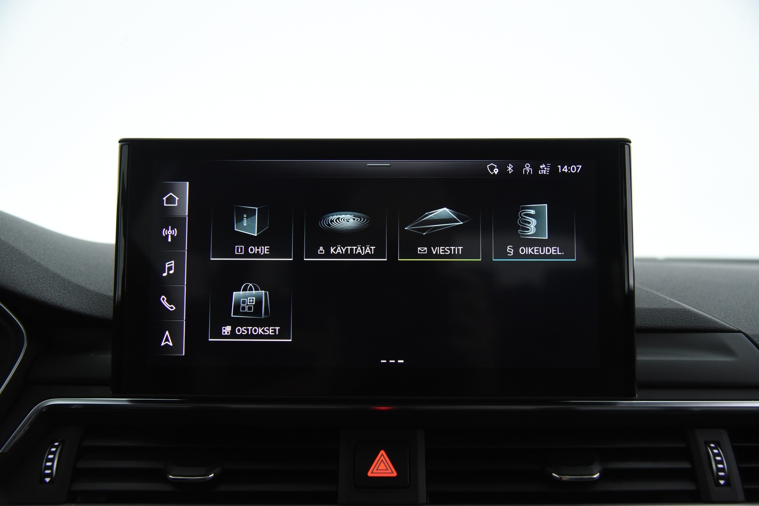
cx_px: 380
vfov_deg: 37.9
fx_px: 738
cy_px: 253
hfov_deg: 54.4
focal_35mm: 35
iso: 4000
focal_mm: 35
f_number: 4
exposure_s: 1/80
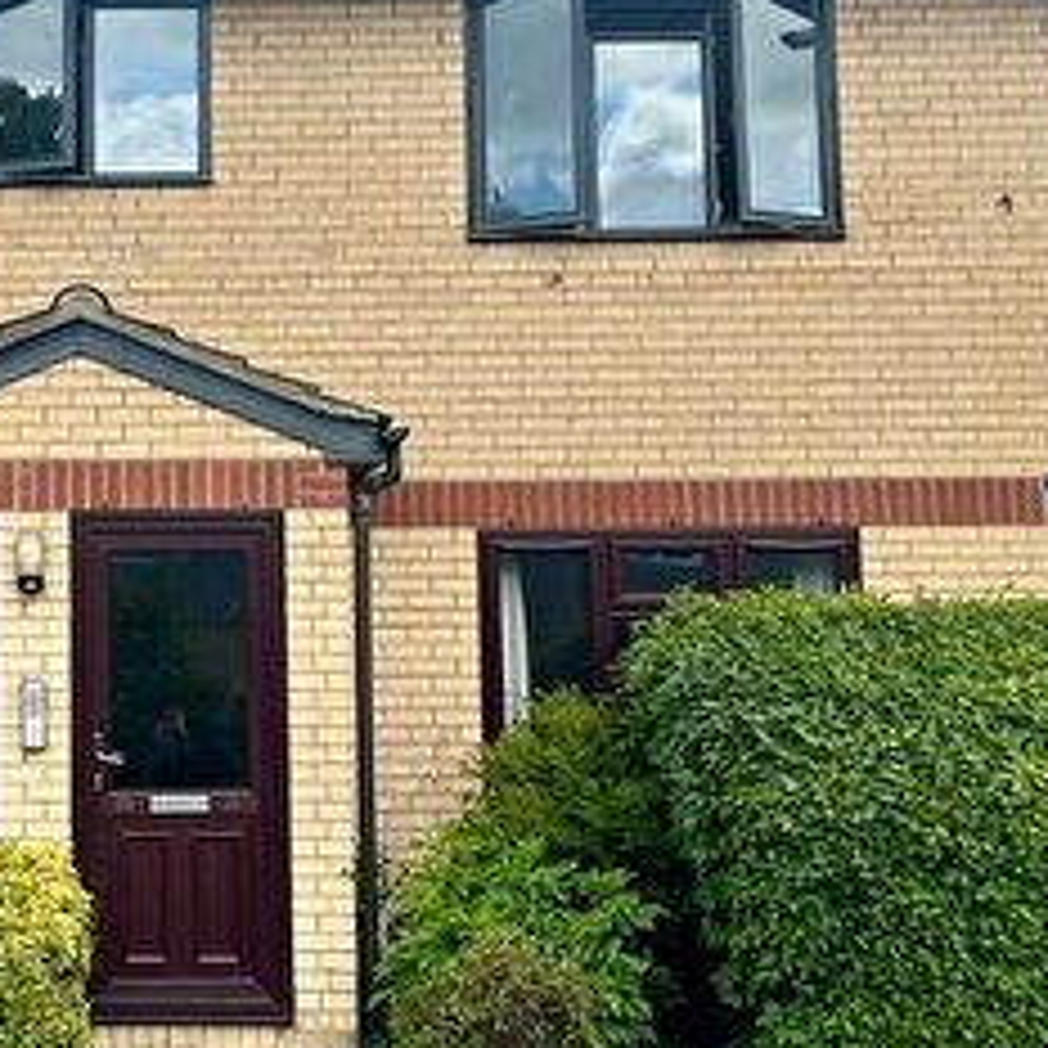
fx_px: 2363
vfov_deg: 24.9
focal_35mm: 69
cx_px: 72
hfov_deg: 24.2
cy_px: 344
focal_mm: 5.1
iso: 50
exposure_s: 1/2358
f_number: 1.6
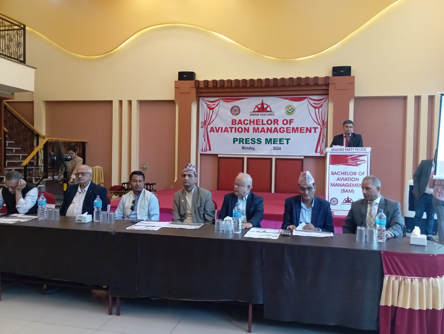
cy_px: 167
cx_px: 222
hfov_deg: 63.4
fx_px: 360
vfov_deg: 49.9
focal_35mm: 28
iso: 182
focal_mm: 4.25
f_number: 1.8
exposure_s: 1/50
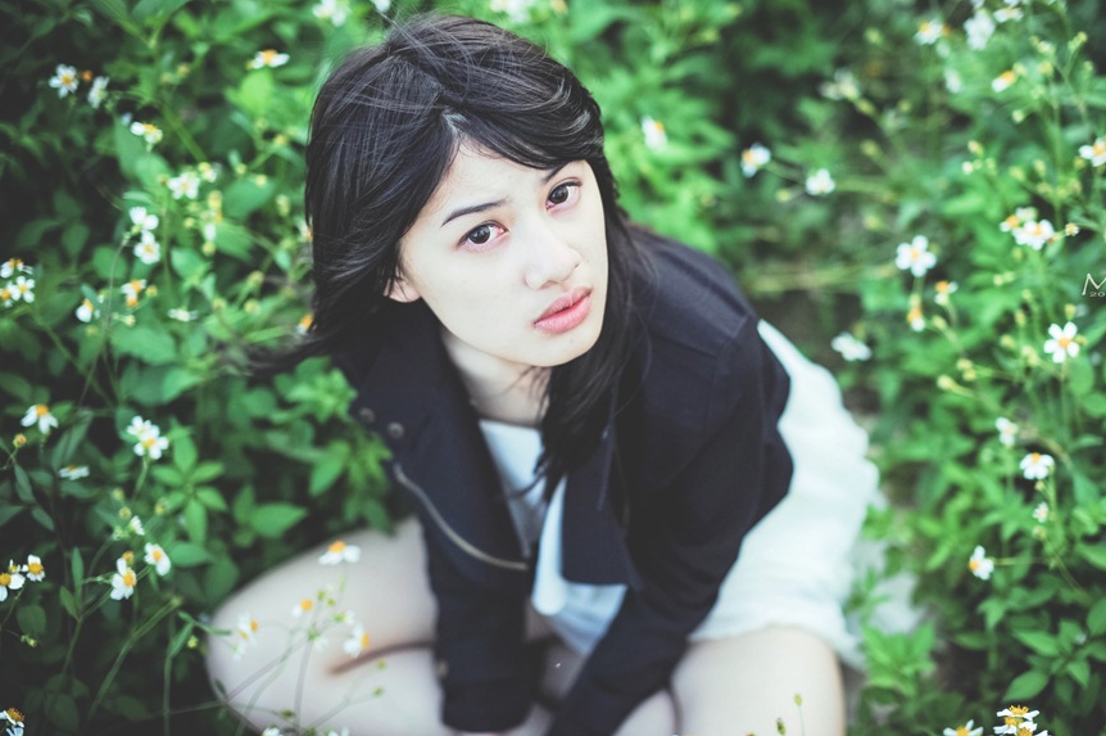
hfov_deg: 34.5
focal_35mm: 58
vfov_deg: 23.3
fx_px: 1780
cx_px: 630
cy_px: 333
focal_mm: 50
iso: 200
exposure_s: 1/1250
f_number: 1.8
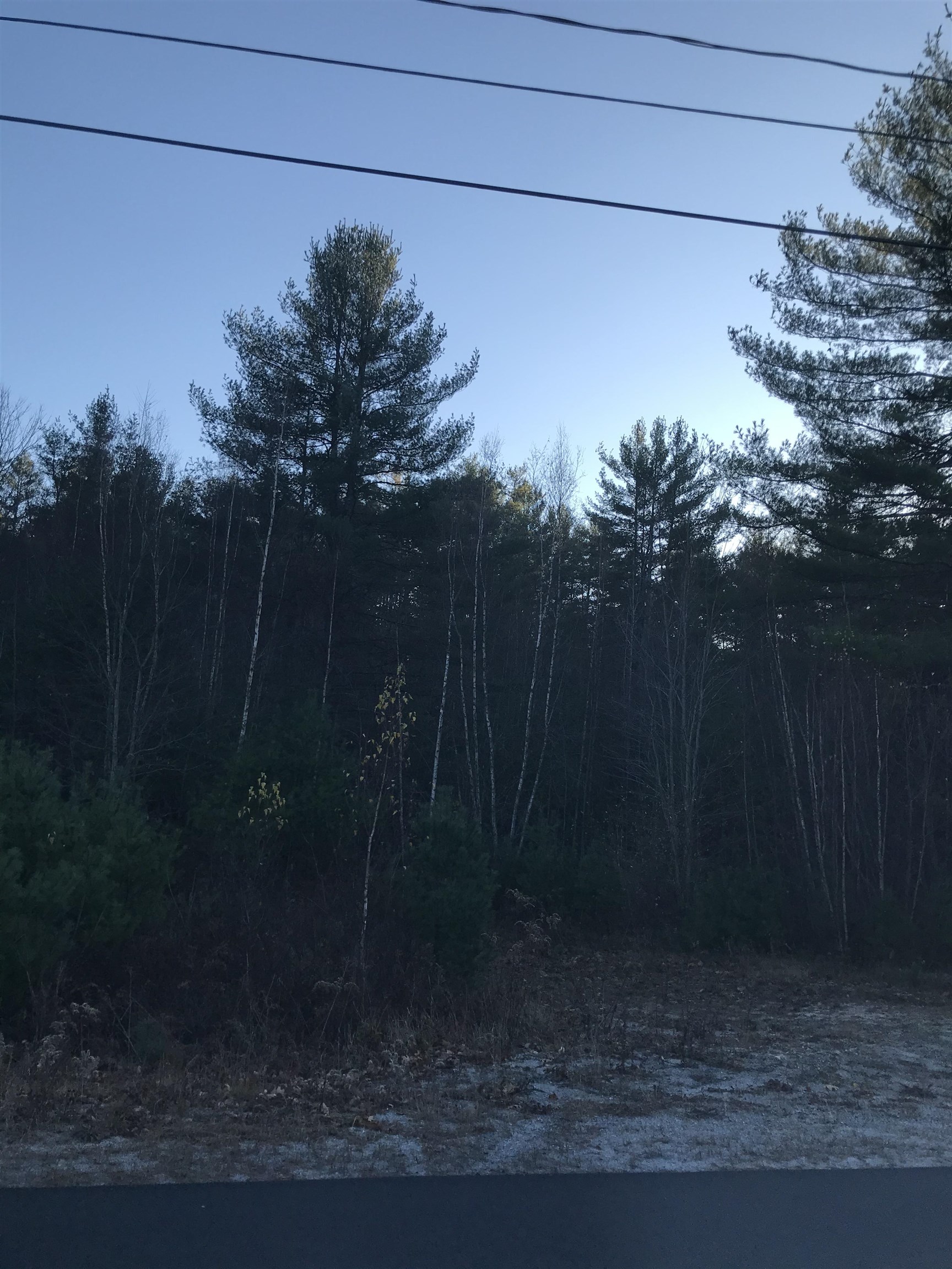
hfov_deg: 49.7
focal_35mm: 28
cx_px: 476
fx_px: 1027
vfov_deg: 63.4
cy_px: 634
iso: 20
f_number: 1.8
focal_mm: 3.99
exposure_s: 1/939
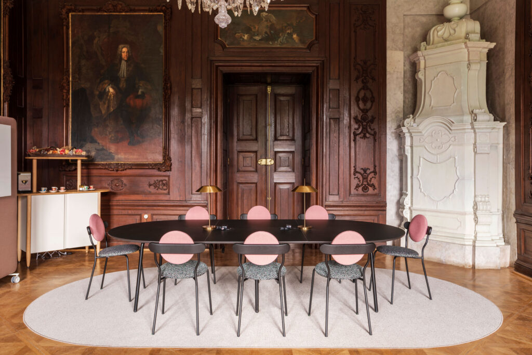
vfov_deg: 45.0
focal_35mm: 29
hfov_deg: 63.7
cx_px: 266
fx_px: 429
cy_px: 178
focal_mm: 29
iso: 100
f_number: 7.1
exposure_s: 1
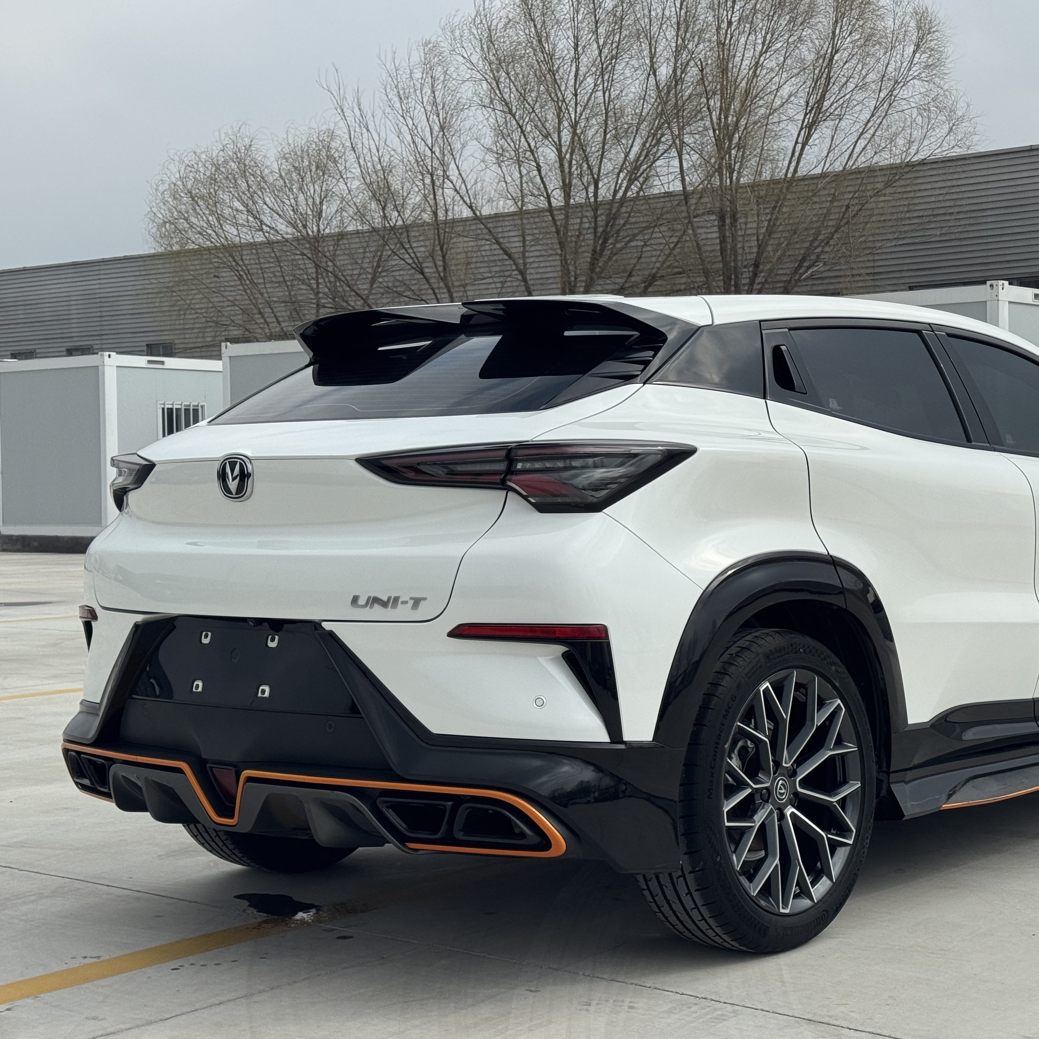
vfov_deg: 30.0
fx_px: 1936
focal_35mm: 57
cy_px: 520
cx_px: 684
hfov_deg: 29.9
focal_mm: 6.76
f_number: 1.78
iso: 64
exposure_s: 1/6410
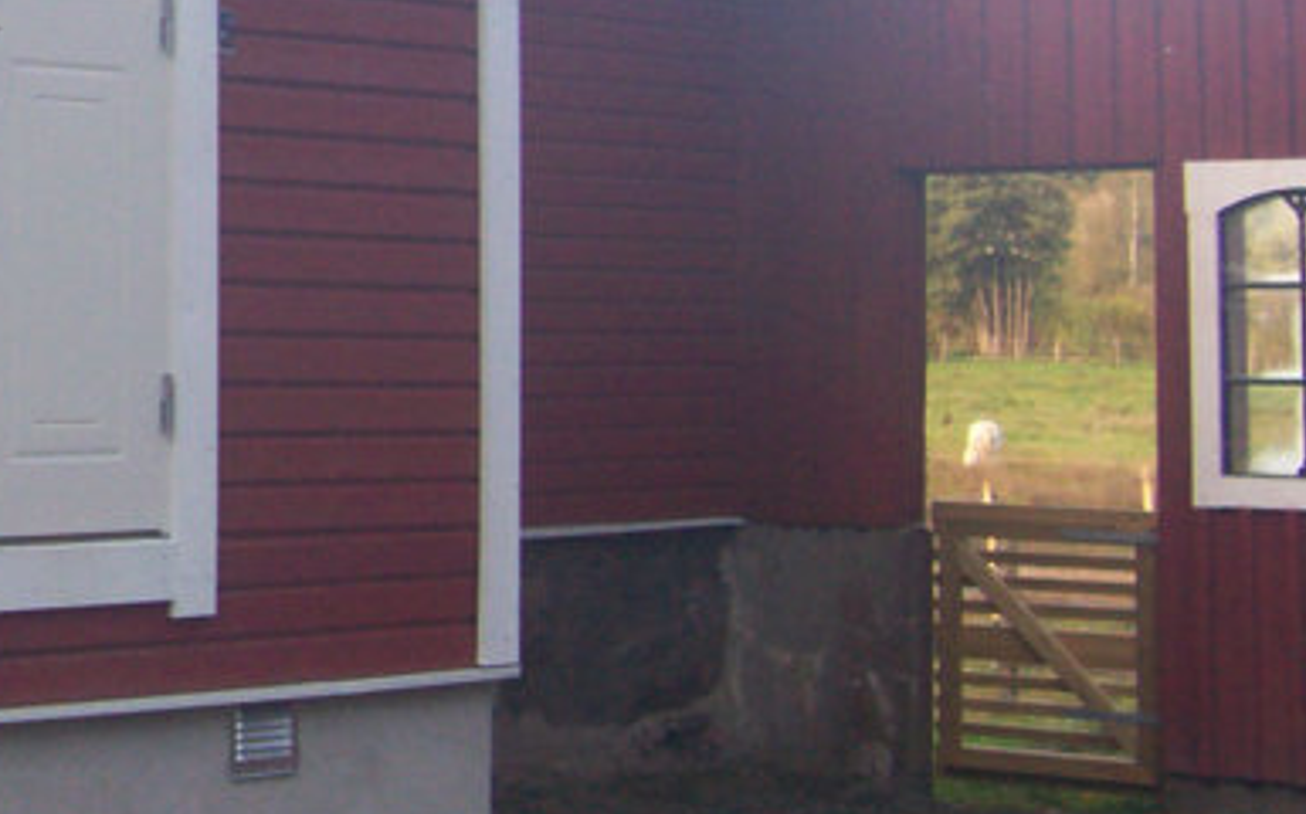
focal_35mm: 108
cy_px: 19
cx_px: -348
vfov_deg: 12.0
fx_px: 3841
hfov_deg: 18.1
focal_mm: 5.6
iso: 80
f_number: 2.7
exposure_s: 1/178
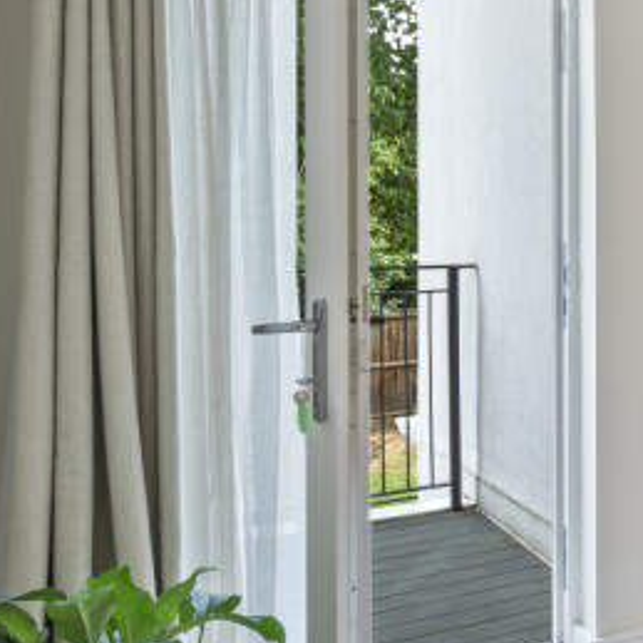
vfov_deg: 36.0
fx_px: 988
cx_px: 921
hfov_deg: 27.3
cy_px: 267
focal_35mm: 47
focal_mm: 14
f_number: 16
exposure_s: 1/1.25
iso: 200
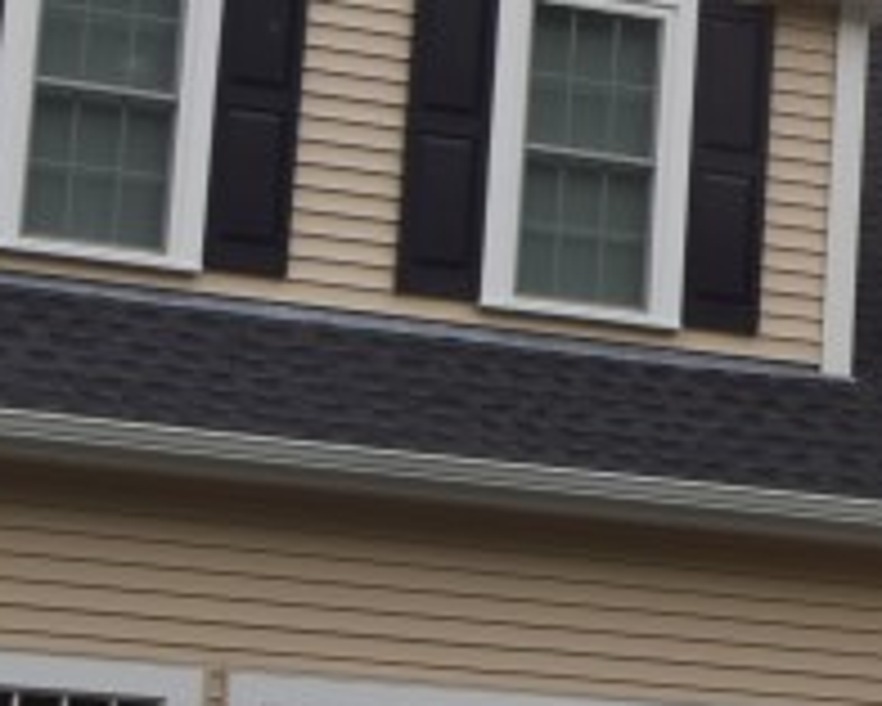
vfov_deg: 8.5
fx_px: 4753
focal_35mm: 182
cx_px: 1382
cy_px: 67
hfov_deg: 10.2
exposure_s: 1/200
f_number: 9
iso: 100
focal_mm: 22
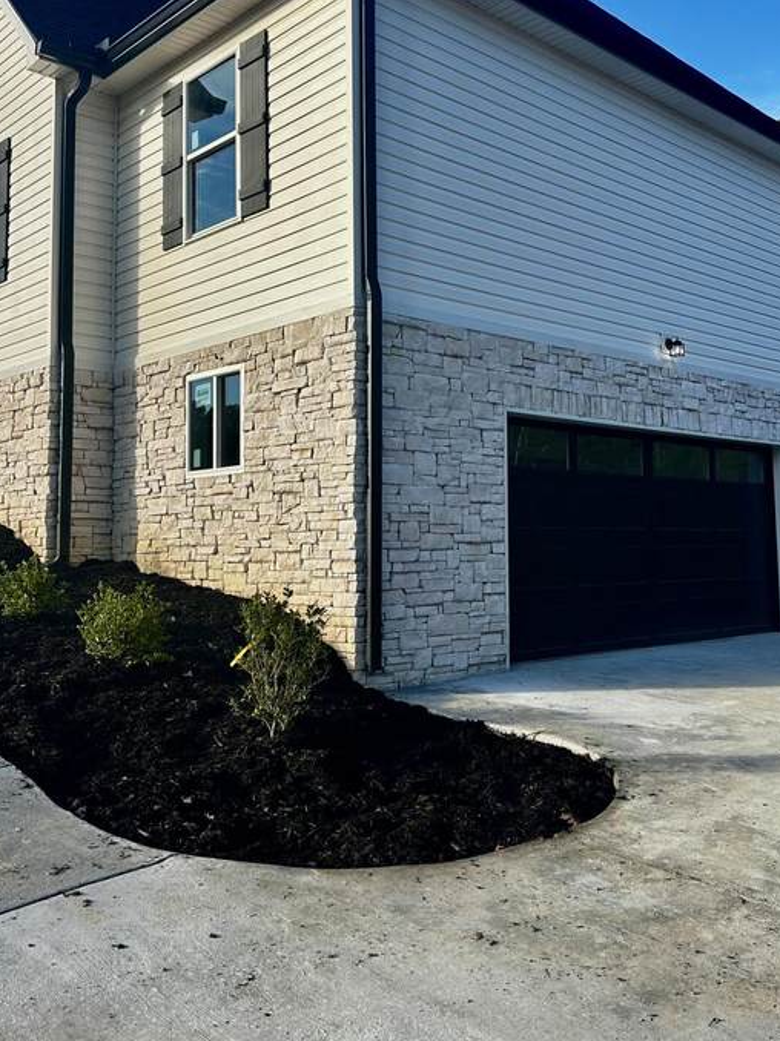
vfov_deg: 53.9
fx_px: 1022
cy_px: 464
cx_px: 444
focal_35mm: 34
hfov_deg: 41.7
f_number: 1.78
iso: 80
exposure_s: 1/1751
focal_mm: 6.86
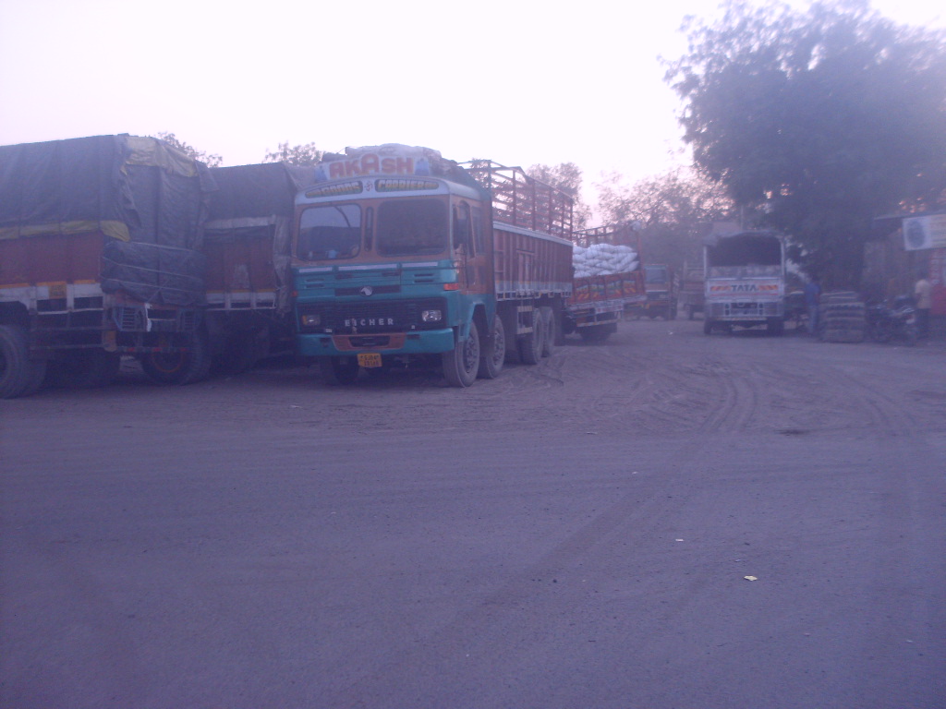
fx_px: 1038
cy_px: 354
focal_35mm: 38
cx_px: 473
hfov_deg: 49.0
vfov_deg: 37.7
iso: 100
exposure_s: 1/45
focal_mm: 6.3
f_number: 2.8
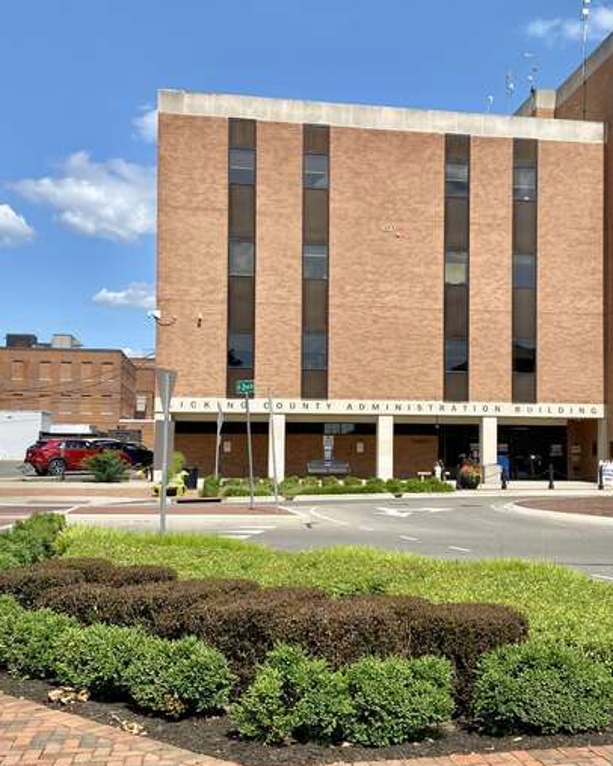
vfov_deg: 45.8
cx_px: 403
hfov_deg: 37.0
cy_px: 363
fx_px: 908
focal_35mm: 40
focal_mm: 4.25
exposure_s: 1/2890
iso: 32
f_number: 1.8
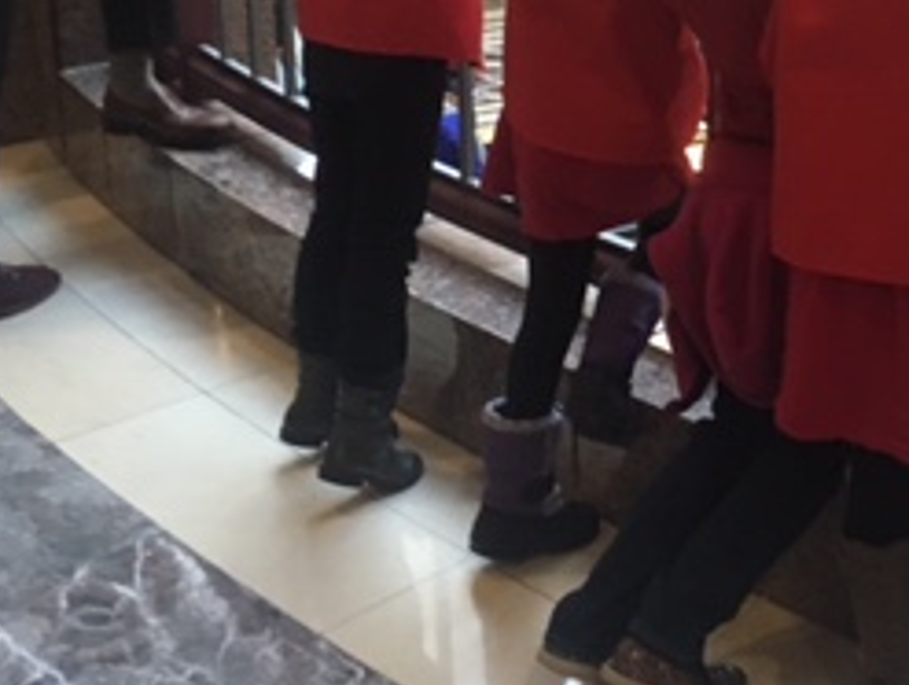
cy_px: -29
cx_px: 887
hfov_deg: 24.9
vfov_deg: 19.0
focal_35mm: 75
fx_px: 1972
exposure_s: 1/30
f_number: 2.2
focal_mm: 4.15
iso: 125
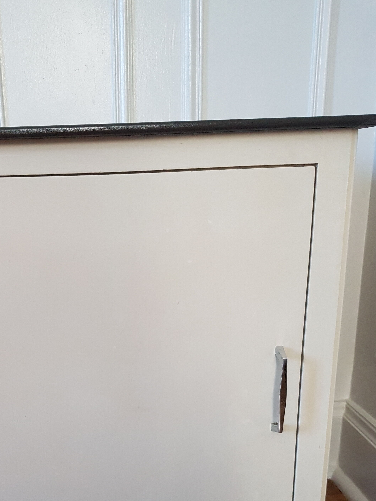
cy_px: 355
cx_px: 115
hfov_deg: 38.1
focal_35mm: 37
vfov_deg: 48.8
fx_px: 536
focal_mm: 4.2
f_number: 1.7
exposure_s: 1/50
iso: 200
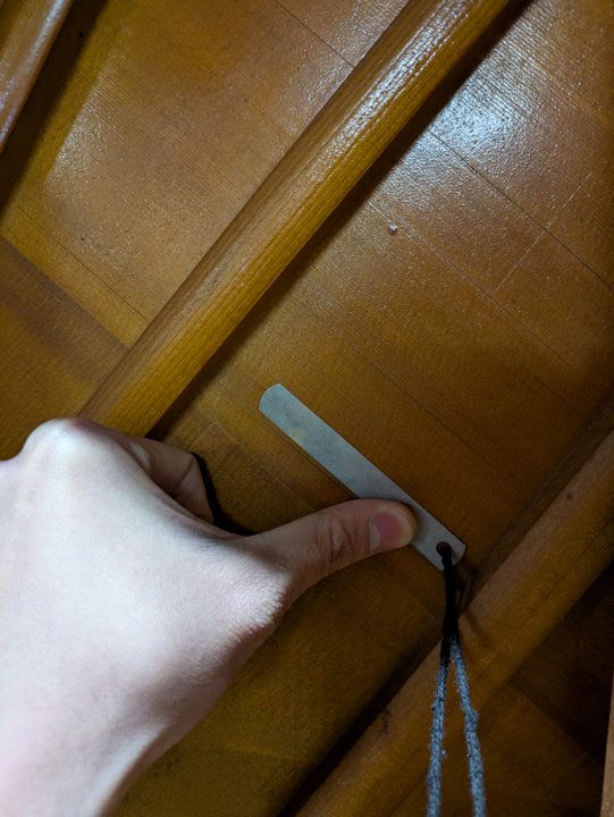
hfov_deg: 54.9
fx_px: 591
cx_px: 307
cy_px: 408
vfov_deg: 69.4
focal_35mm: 25
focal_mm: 5.43
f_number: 1.89
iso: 237
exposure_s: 1/24
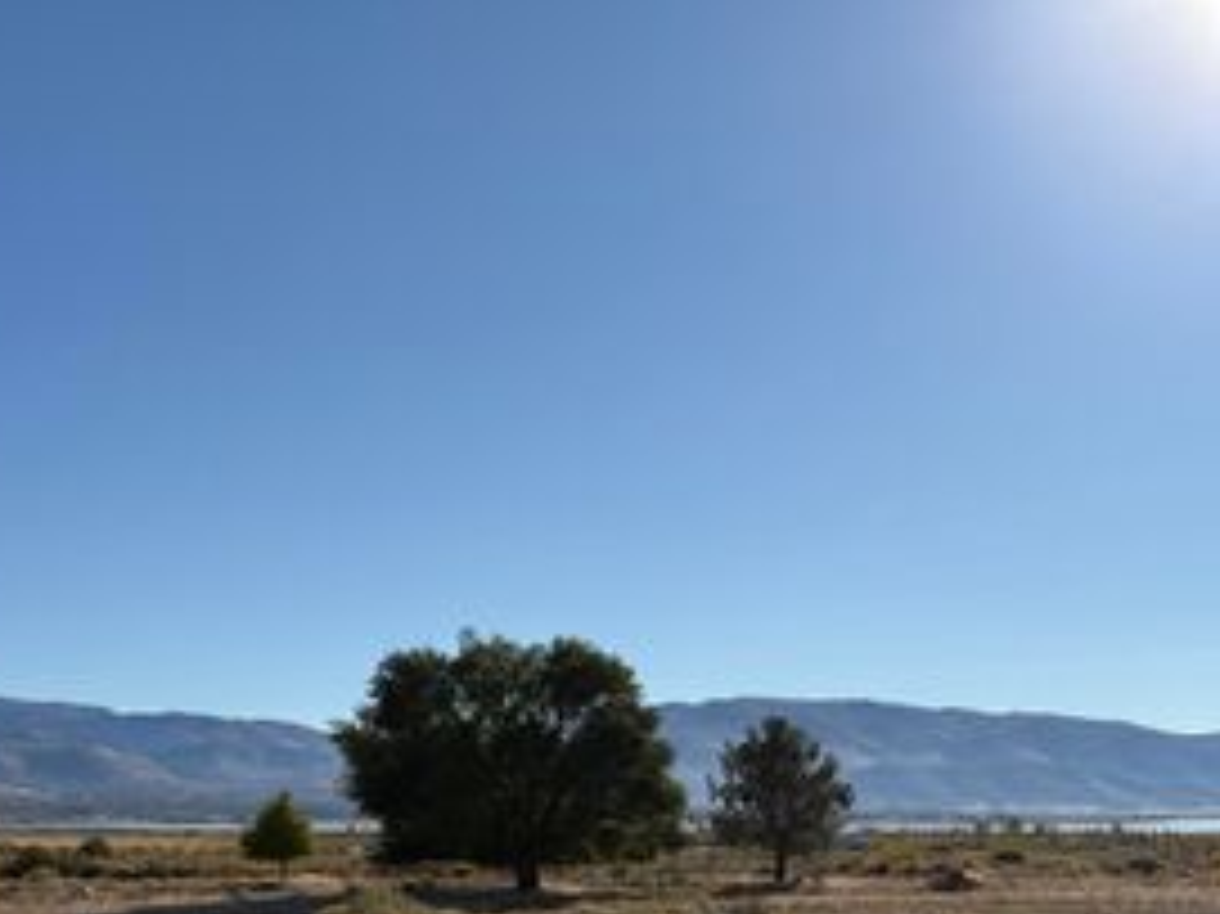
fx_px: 1691
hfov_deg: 39.1
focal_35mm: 48
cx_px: 842
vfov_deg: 29.4
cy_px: 759
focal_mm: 5.96
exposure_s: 1/6993
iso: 50
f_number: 1.6
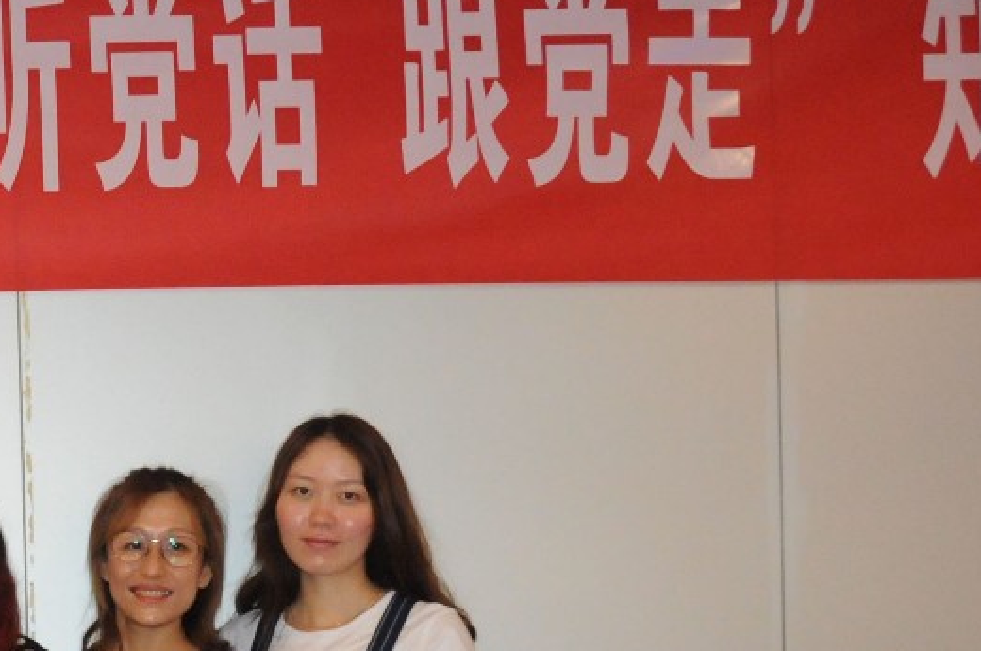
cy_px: 823
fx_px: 2258
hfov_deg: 21.8
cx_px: -341
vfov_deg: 15.7
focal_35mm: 83
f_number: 4.5
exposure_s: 1/60
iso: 1600
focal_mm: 18
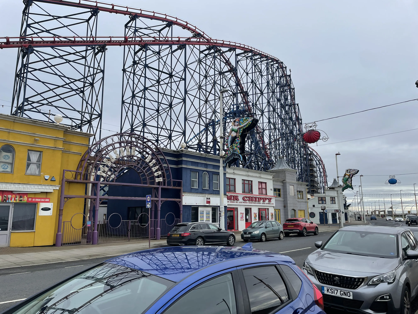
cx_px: 209
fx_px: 314
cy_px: 157
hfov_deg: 67.3
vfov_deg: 53.1
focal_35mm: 26
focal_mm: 4.2
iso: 32
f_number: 1.6
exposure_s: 1/2132
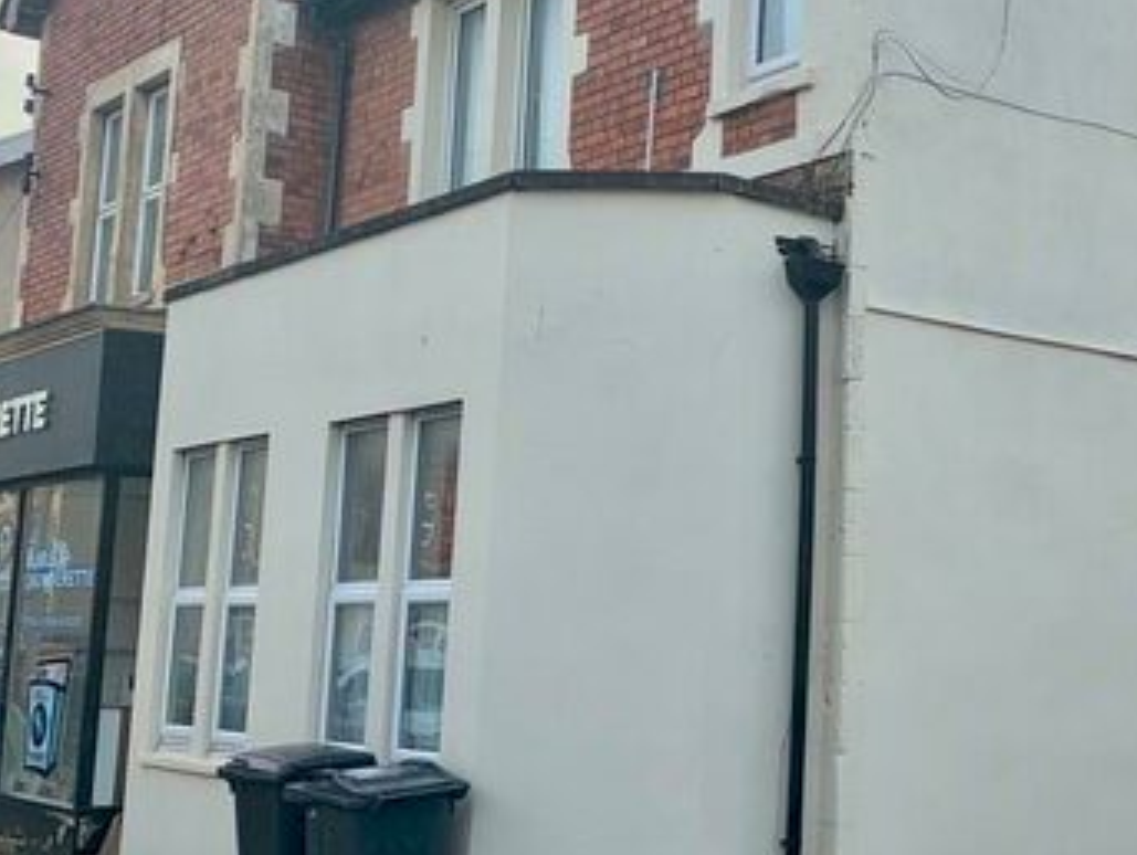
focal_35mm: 53
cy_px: 406
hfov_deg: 33.9
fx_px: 1743
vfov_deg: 27.6
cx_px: 1047
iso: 25
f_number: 1.8
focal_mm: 4.25
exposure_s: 1/608
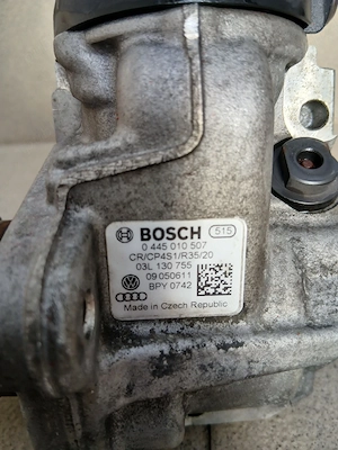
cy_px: 225
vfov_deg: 67.3
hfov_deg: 53.1
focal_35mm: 26
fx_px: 338
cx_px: 169
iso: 25
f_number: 1.8
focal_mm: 3.98
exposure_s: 1/50.3
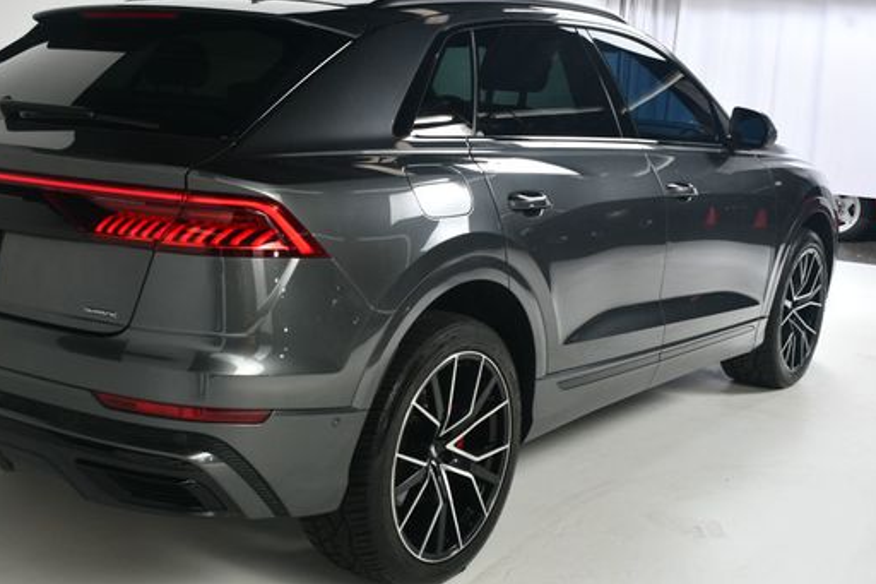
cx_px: 337
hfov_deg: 43.3
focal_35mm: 45
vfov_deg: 29.8
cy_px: 293
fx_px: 1095
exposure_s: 1/160
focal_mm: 24
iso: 100
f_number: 10
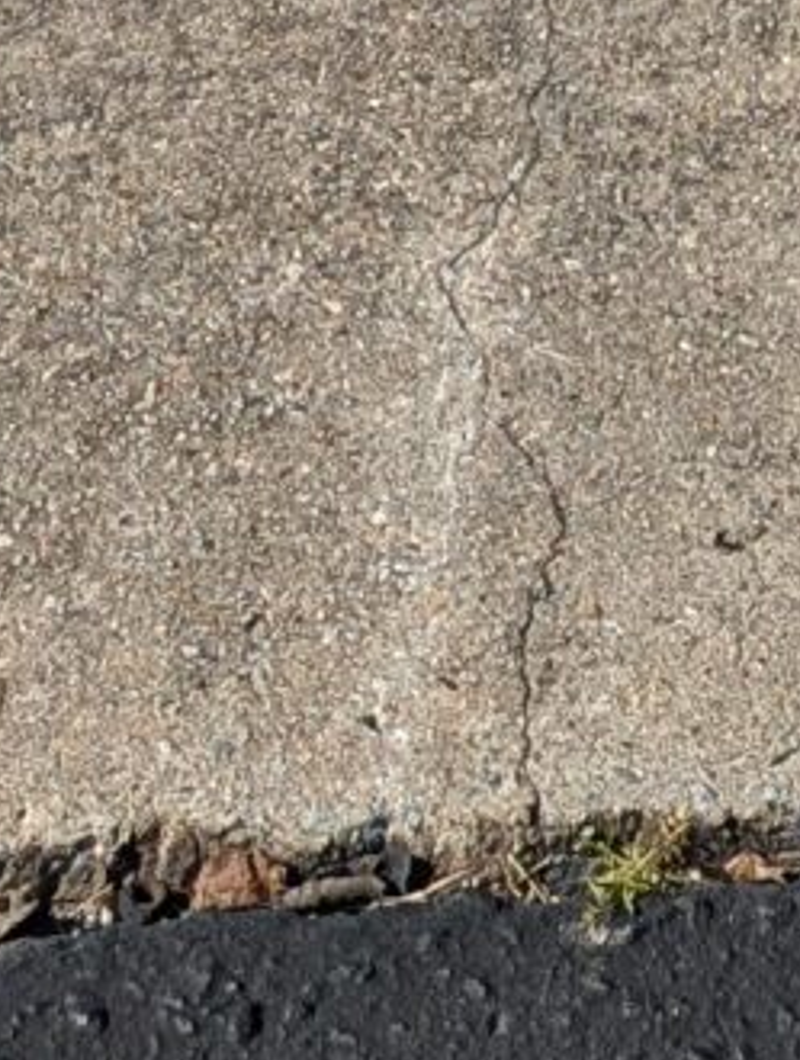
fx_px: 5709
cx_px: 1144
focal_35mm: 186
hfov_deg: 7.9
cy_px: -2499
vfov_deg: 8.3
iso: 19
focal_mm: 6.9
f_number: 1.68
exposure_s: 1/2062
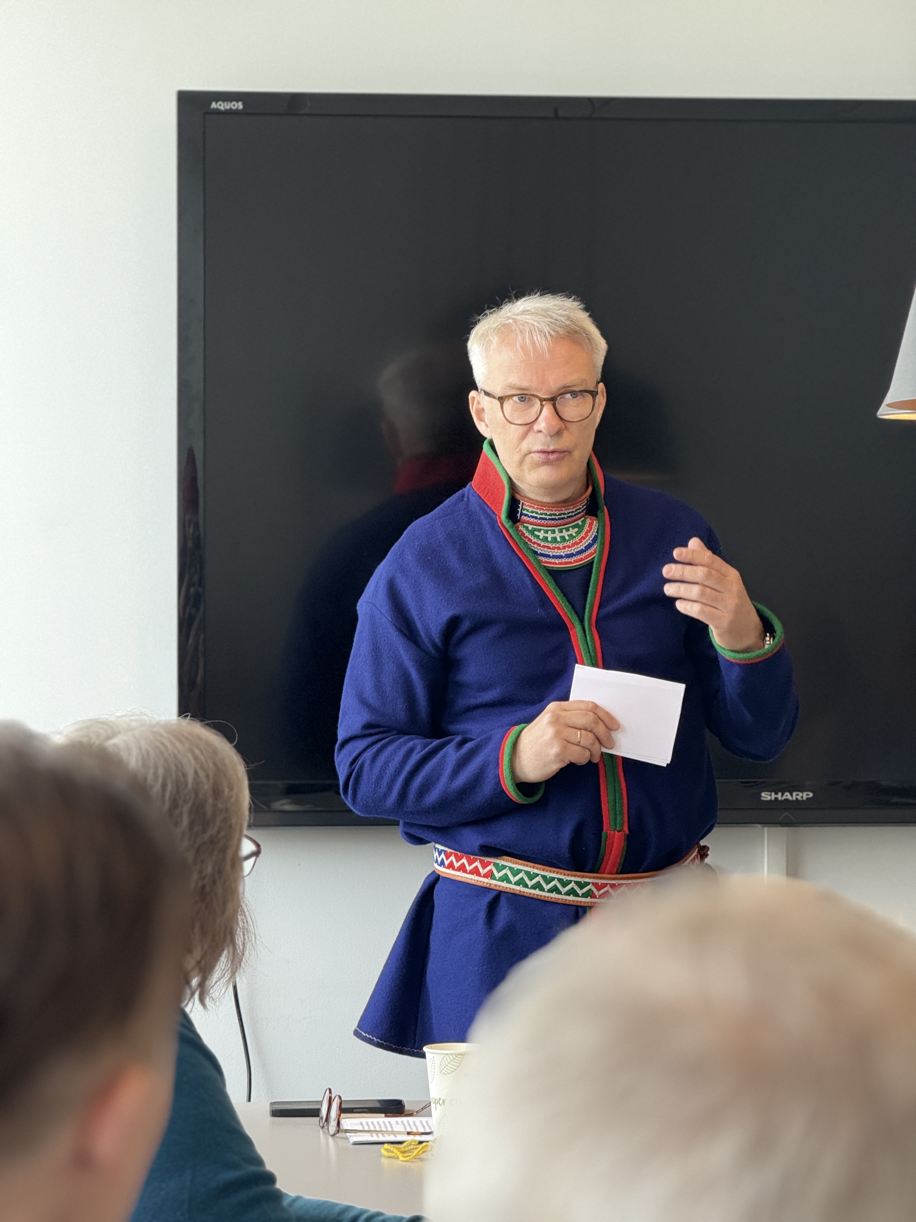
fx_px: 4234
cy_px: 611
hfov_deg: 12.3
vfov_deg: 16.4
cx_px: 458
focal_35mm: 120
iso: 400
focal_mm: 15.66
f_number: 2.8
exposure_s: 1/99
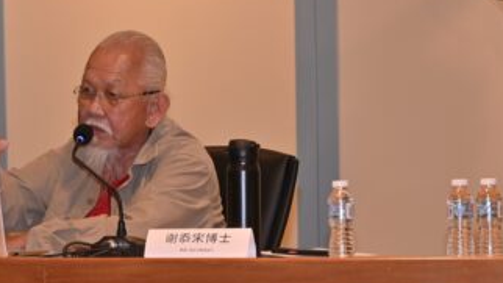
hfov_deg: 8.8
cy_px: 267
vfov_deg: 5.0
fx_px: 3254
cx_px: 89
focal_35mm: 244
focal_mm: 125
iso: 500
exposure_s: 1/60
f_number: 8
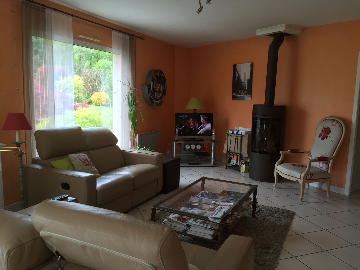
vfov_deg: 48.2
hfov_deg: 61.7
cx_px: 180
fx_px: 302
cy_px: 135
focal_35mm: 29
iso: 40
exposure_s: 1/100
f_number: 2.2
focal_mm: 4.15
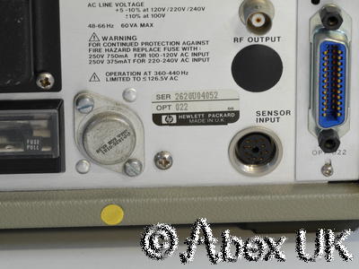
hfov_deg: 7.1
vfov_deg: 5.3
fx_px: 2904
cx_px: 180
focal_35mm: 280
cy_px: 134
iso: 400
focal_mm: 140
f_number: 14
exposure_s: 1/3.2
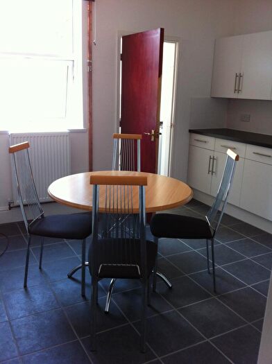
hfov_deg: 40.6
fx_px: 368
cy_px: 182
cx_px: 136
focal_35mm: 35
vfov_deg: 52.7
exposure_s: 1/15
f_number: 2.8
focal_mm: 3.85
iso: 80
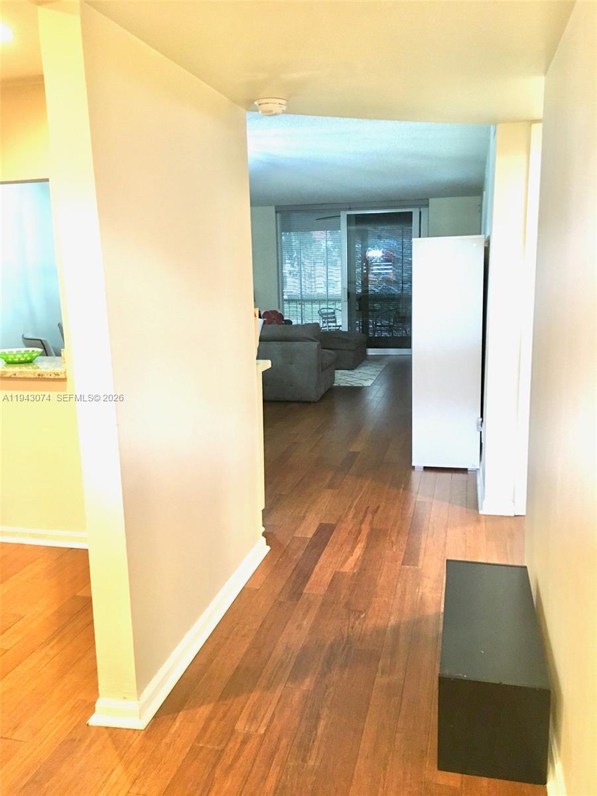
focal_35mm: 29
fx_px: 667
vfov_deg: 61.7
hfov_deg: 48.2
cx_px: 298
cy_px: 398
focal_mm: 4.15
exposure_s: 1/30
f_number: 2.2
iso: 125
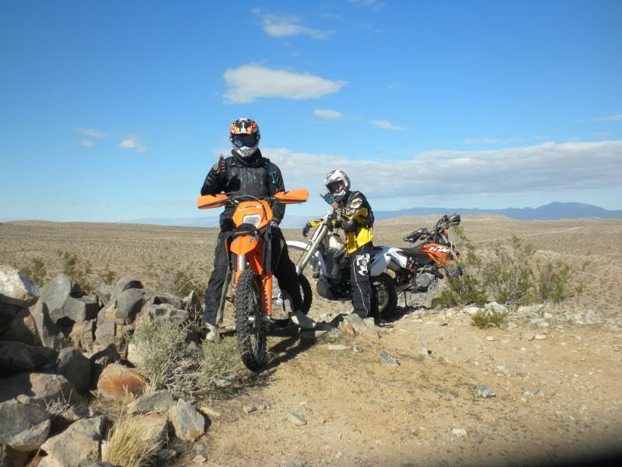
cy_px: 234
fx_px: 665
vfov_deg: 38.7
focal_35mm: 37
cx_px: 311
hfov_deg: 50.1
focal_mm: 6.6
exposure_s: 1/212
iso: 90
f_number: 10
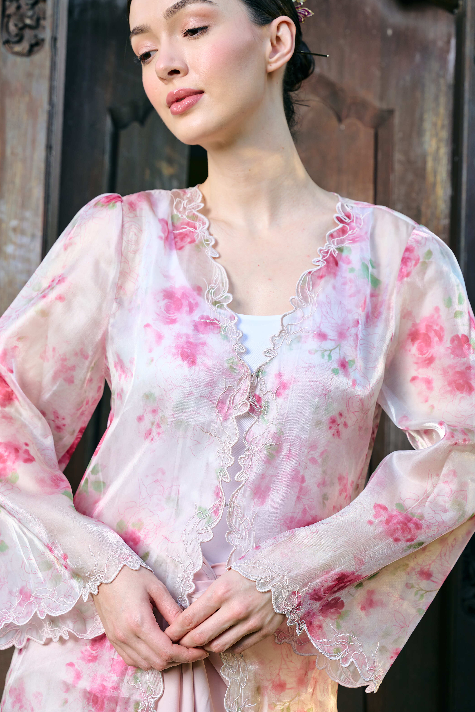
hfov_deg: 21.9
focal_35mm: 62
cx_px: 238
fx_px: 1227
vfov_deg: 32.4
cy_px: 356
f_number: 5
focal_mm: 62
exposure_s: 1/160
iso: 320
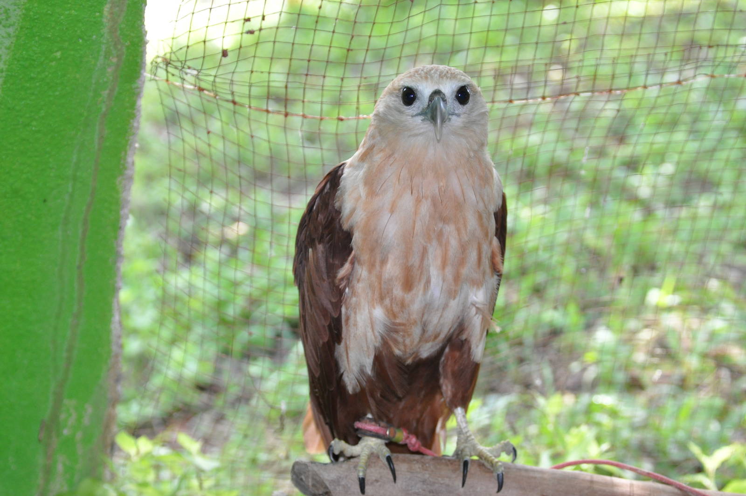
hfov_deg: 18.9
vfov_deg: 12.7
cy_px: 248
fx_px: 2235
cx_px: 373
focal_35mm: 108
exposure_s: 1/100
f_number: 5.6
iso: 800
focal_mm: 72
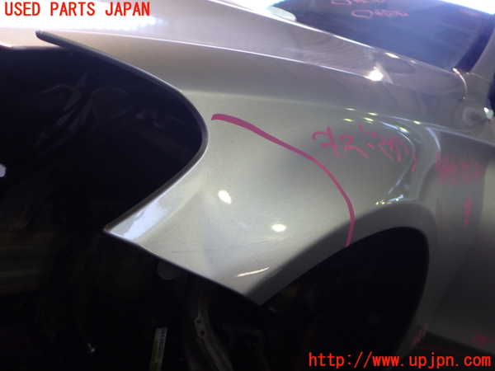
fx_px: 429
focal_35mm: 30
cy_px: 186
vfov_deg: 46.8
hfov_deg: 60.0
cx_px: 248
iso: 200
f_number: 2.3
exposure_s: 1/50
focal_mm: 5.4
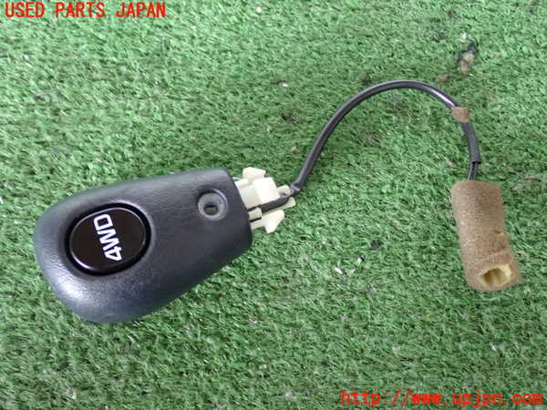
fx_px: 743
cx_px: 274
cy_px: 205
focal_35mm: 47
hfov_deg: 40.4
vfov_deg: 30.9
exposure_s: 1/20
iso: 800
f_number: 3.1
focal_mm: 8.4
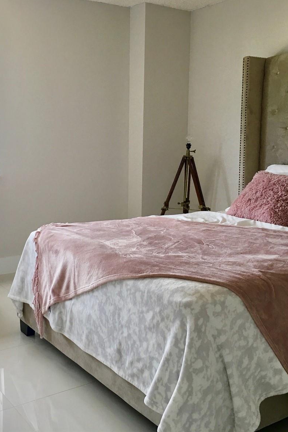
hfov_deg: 32.5
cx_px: 116
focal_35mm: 41
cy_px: 212
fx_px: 492
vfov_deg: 47.4
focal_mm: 4.15
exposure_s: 1/30
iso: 32
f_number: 2.2
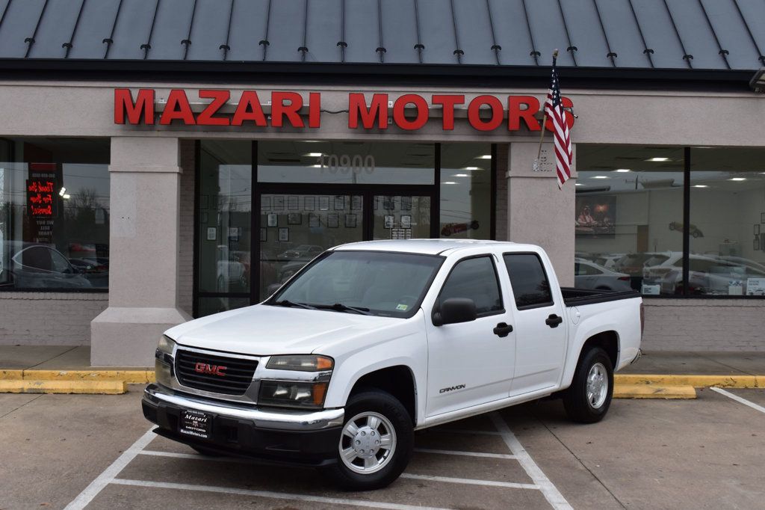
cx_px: 382
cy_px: 255
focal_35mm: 48
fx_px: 1020
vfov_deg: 28.1
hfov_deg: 41.1
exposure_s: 1/160
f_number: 9
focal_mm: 32
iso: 400
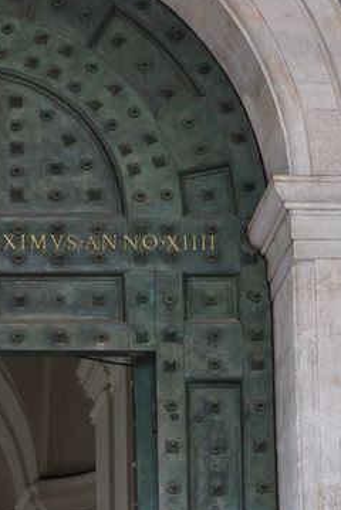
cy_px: 483
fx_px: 3148
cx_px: -50
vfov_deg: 9.2
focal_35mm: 222
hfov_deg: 6.2
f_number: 6.3
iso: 400
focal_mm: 52
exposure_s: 1/25
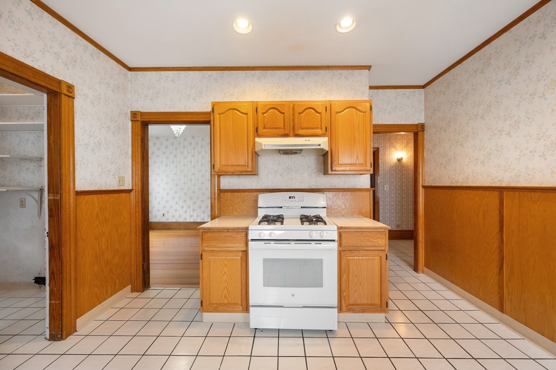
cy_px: 185
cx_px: 278
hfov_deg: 104.3
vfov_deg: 81.1
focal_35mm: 14
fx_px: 216
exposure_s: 1/6
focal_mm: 14
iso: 500
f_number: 7.1
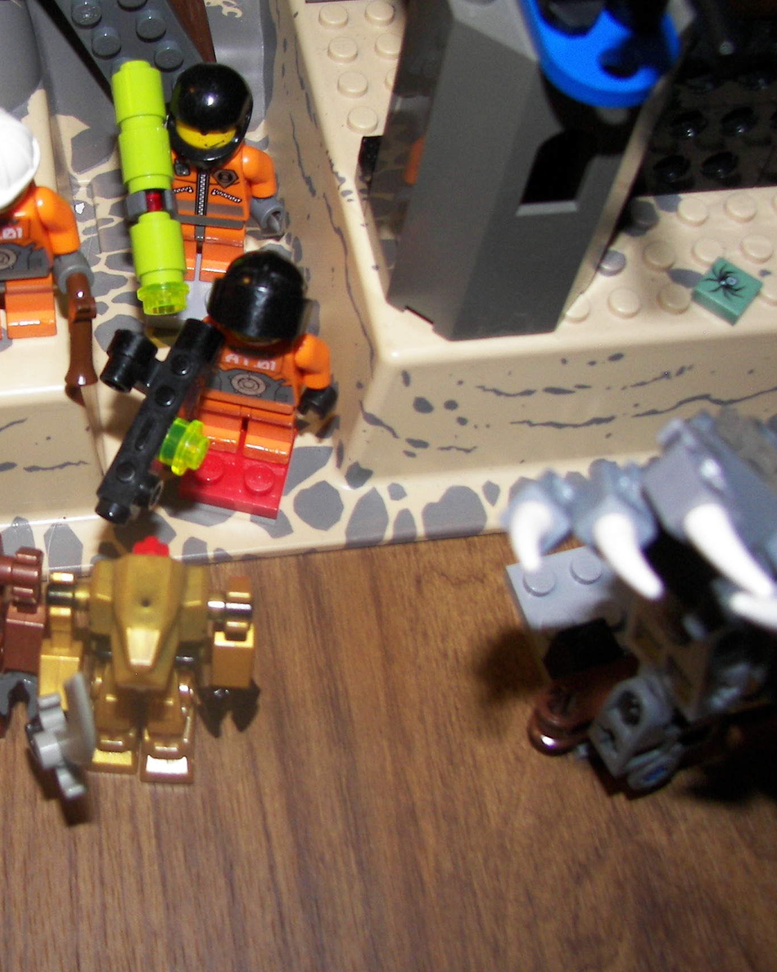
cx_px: 65
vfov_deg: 35.4
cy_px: 477
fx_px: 1524
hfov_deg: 27.5
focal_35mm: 53
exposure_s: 1/30
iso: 100
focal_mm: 6
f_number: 2.8
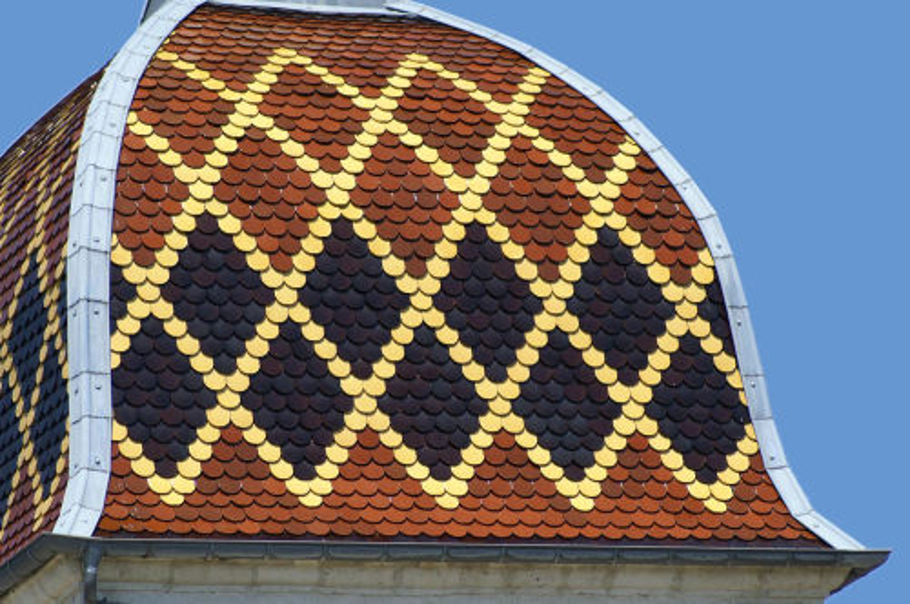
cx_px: 455
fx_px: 7573
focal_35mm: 300
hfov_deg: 6.9
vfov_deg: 4.6
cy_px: 302
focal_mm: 200
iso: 100
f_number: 6.3
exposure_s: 1/500
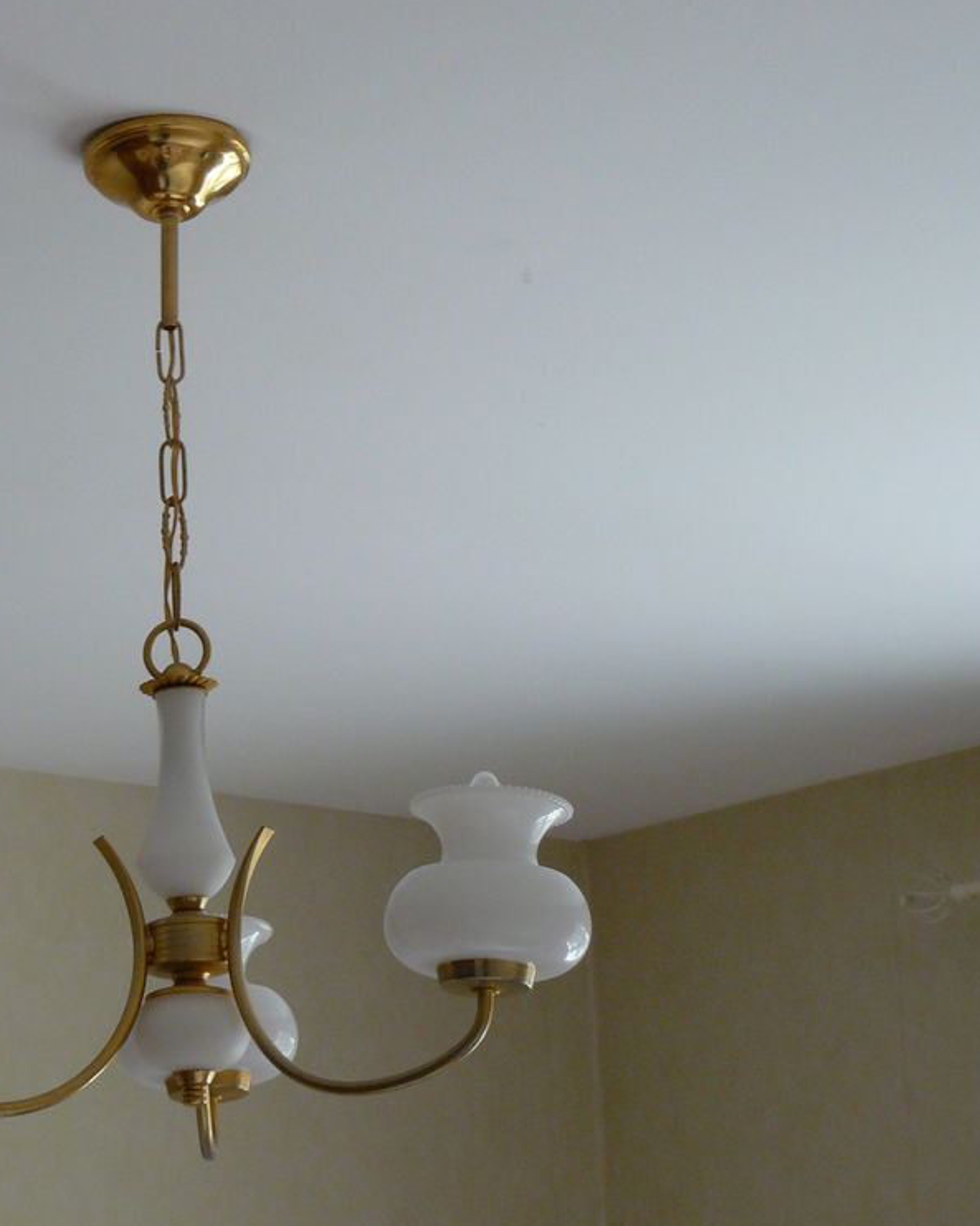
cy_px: 613
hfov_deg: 15.3
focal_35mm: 100
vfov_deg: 19.2
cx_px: 177
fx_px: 3628
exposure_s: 1/20
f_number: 3.2
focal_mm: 12.6
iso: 200
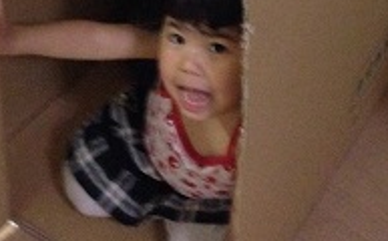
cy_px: -151
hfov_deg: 23.3
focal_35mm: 89
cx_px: 155
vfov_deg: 13.5
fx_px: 940
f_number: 2.4
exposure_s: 1/15
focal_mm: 4.12
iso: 800
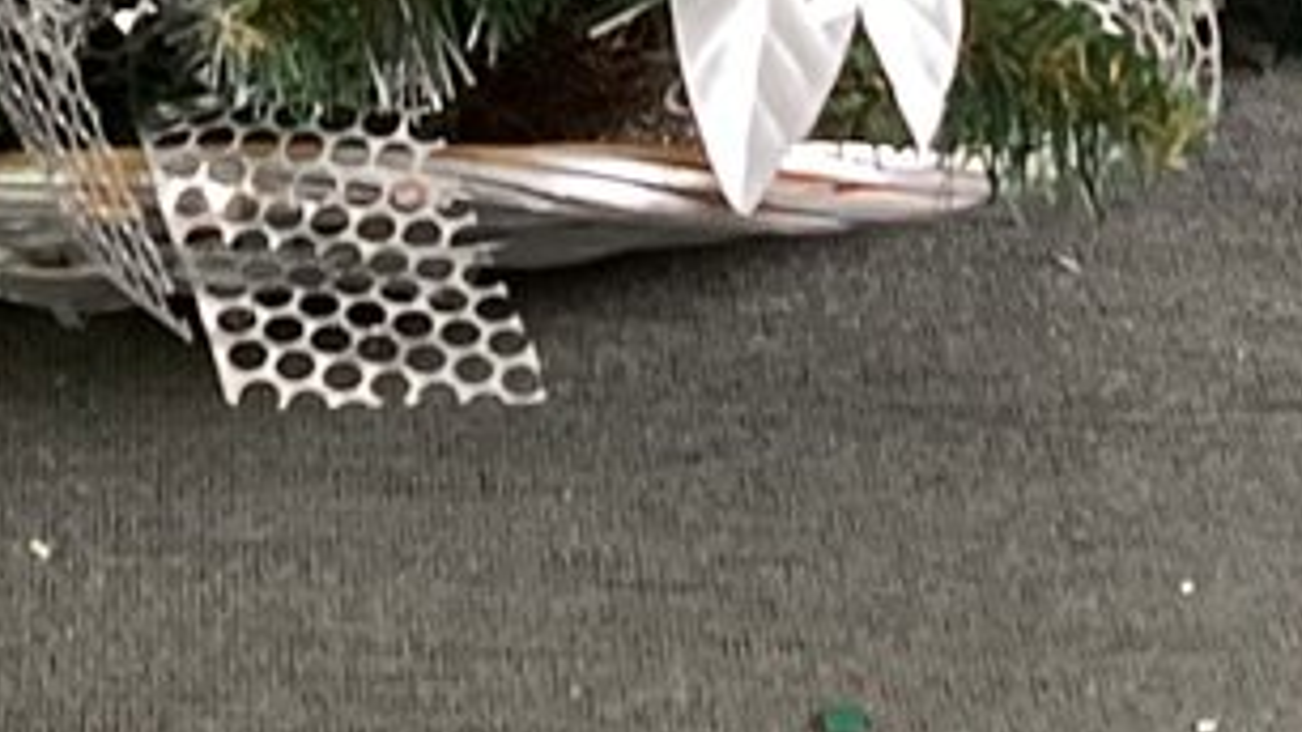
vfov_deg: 6.5
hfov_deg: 12.8
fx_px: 5764
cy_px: -1568
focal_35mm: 167
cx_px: 245
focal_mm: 3.3
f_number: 2.4
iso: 160
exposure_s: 1/60
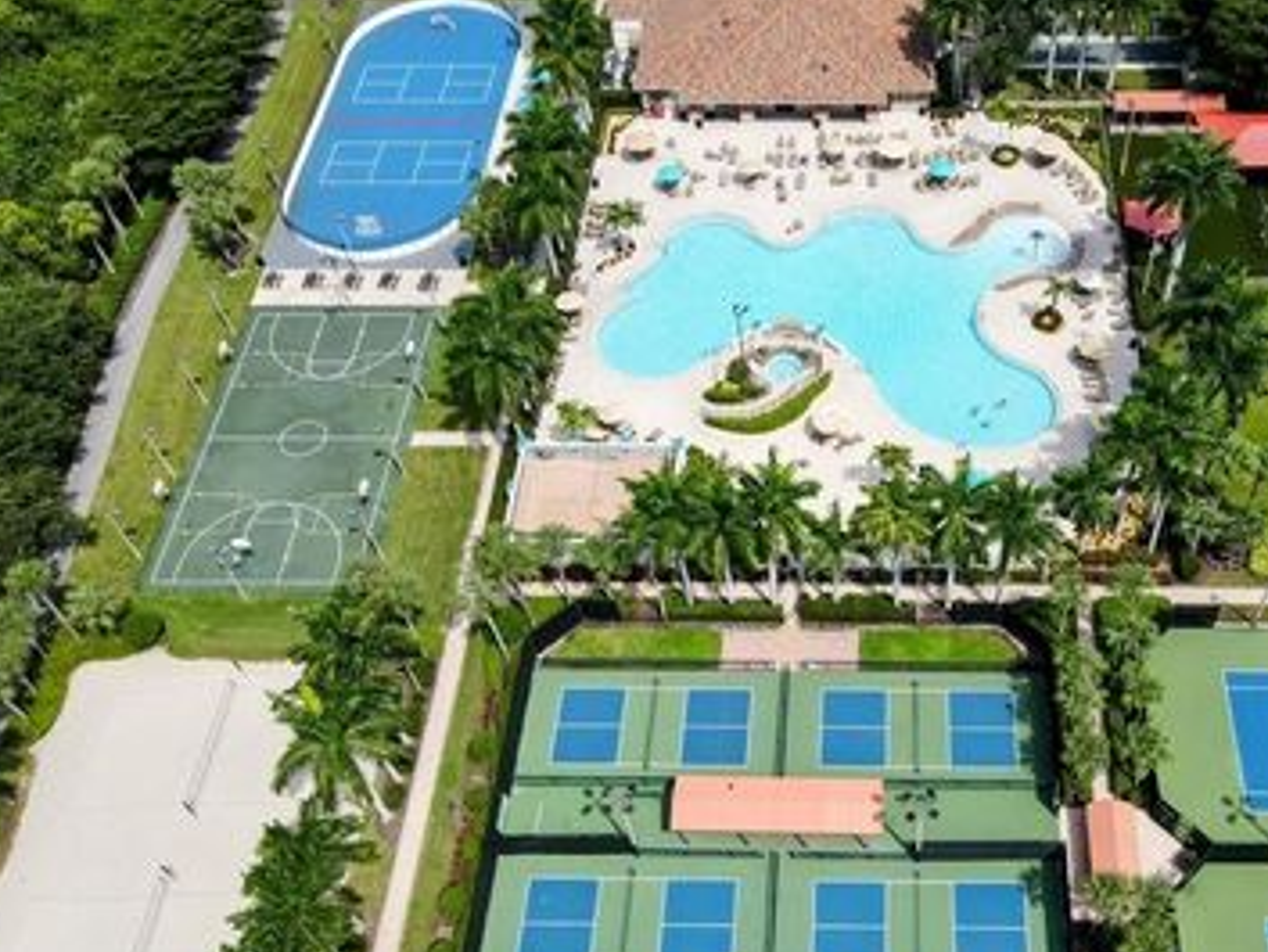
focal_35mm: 34
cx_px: 841
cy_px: 584
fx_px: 1246
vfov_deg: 41.6
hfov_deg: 52.9
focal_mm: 4.5
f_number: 2.8
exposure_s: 1/500
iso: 100
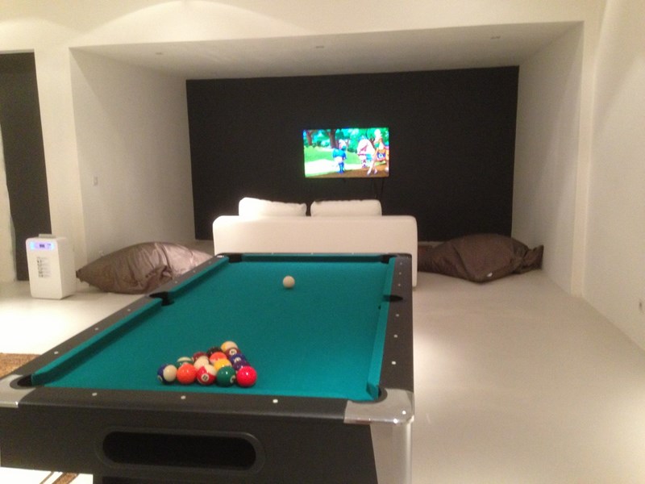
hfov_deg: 55.4
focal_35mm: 33
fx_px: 615
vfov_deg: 42.9
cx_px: 322
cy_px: 242
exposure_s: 1/20
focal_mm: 4.13
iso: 400
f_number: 2.4
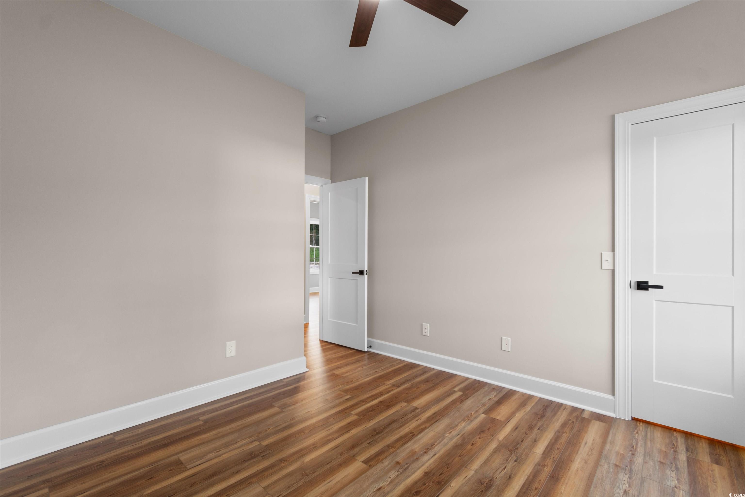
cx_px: 372
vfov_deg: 77.3
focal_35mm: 15
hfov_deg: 100.4
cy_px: 248
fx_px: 310
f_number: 4.5
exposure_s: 1
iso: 100
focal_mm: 10
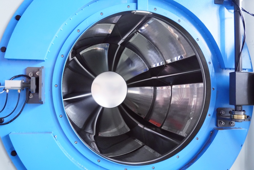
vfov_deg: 38.5
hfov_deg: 55.3
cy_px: 85
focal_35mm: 34
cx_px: 127
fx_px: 242
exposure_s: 1/80
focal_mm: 22.9
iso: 4000
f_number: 4.5
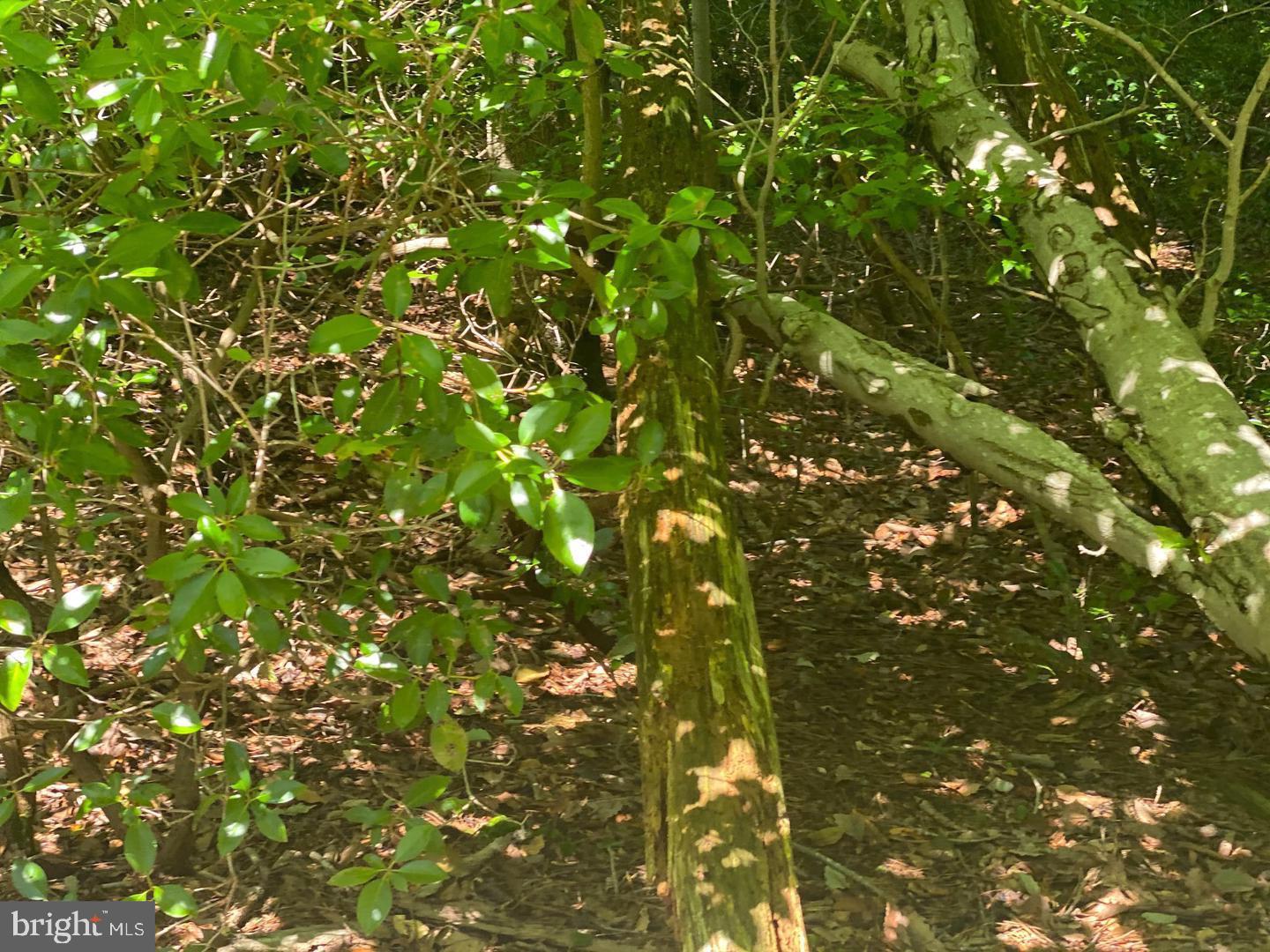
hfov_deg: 36.8
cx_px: 635
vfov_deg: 28.0
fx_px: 1908
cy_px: 476
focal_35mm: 52
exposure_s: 1/122
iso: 64
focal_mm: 6
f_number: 2
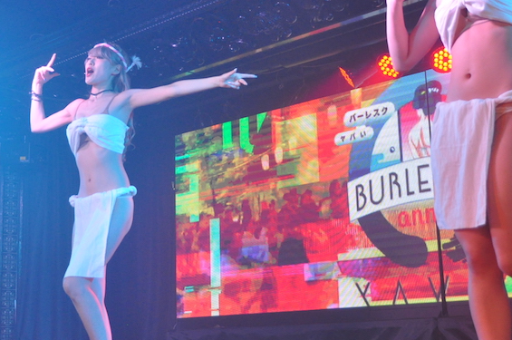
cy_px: 91
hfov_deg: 29.2
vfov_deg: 19.6
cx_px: 200
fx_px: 980
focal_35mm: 69
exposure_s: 1/250
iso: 1600
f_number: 4
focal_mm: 26
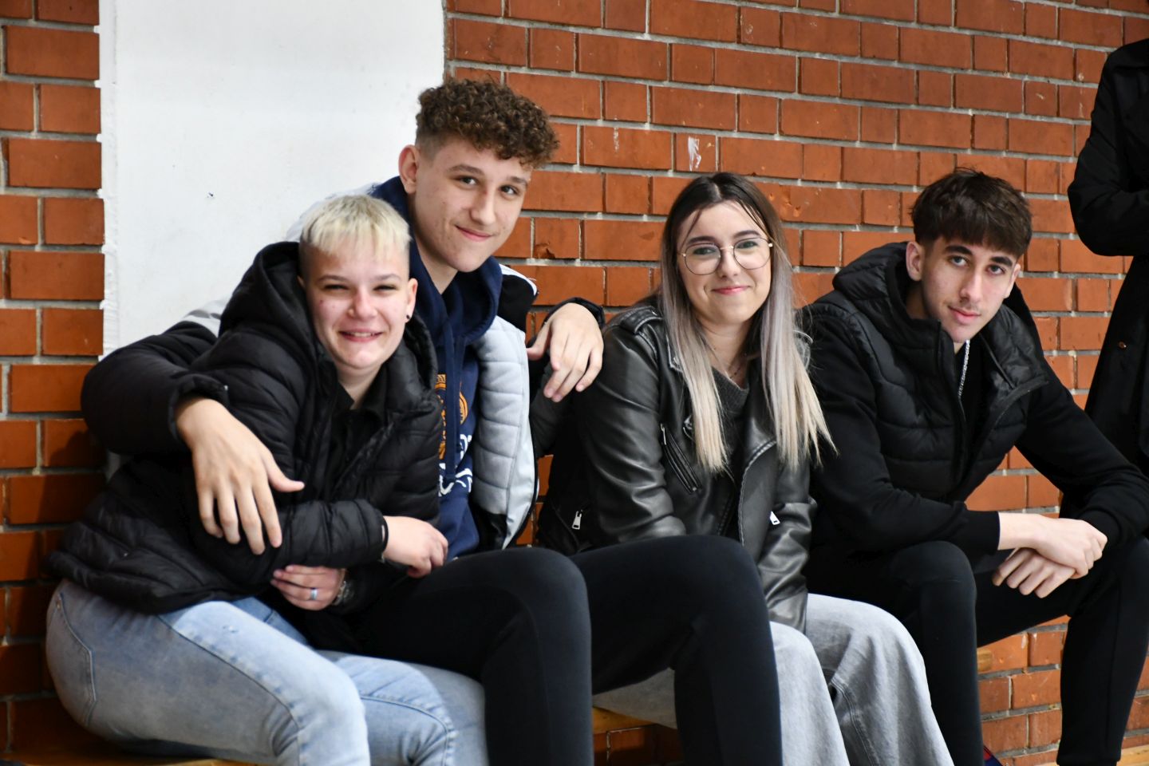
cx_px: 574
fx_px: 3351
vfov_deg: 13.0
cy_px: 383
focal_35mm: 105
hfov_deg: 19.5
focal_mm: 70
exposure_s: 1/80
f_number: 5
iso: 3200
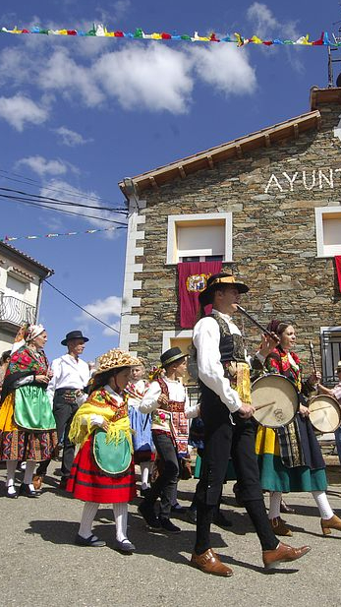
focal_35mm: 29
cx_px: 239
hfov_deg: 39.5
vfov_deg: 66.1
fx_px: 466
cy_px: 299
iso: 160
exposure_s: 1/125
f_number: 12
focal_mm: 12
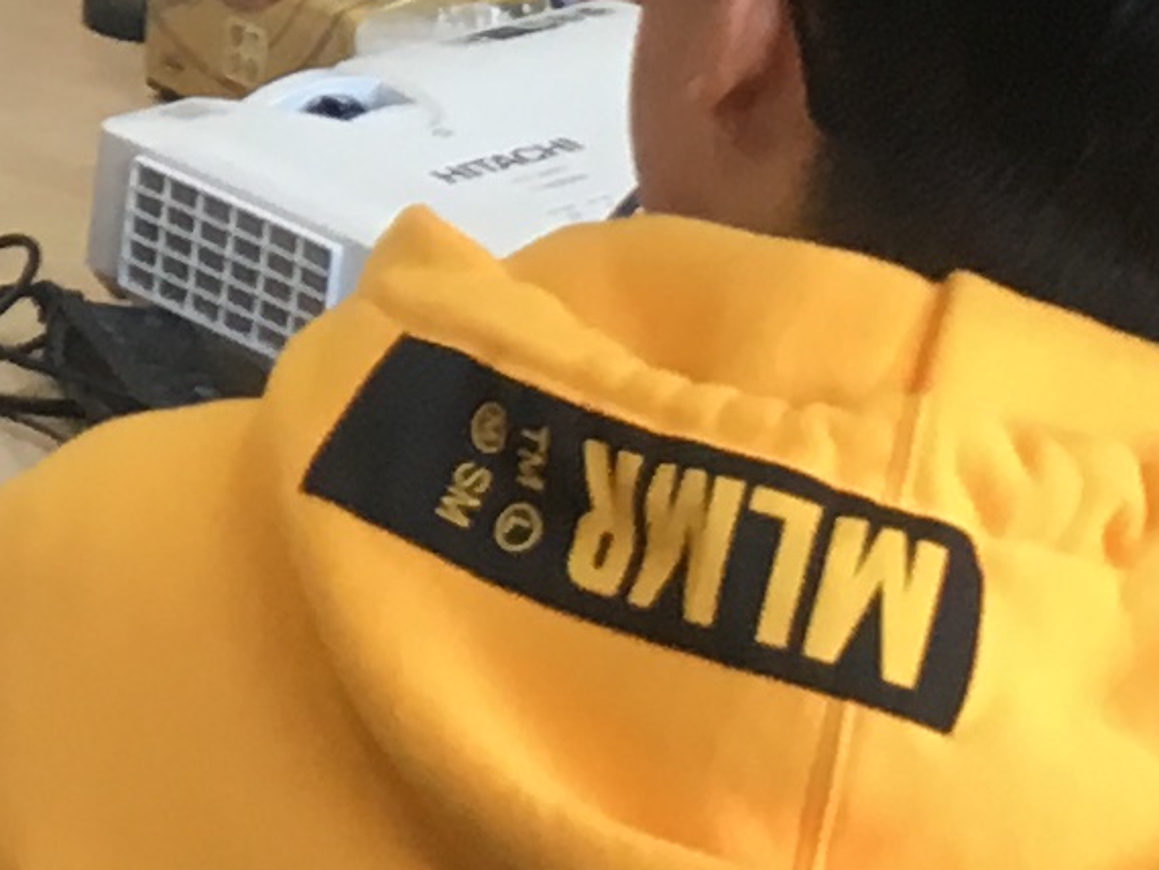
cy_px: -579
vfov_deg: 7.1
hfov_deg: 9.3
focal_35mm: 205
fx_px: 6867
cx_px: -685
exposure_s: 1/33
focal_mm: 4.15
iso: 80
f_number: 2.2
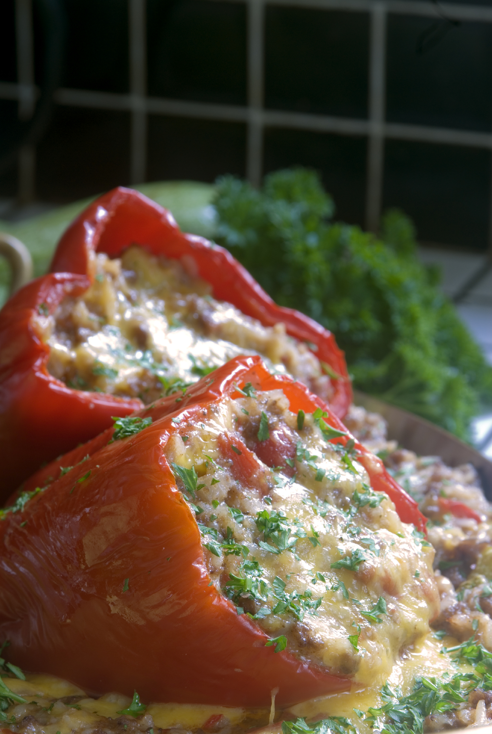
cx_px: 246
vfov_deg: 13.9
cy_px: 367
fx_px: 3003
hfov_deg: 9.4
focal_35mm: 147
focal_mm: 98
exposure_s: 4
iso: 100
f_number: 11
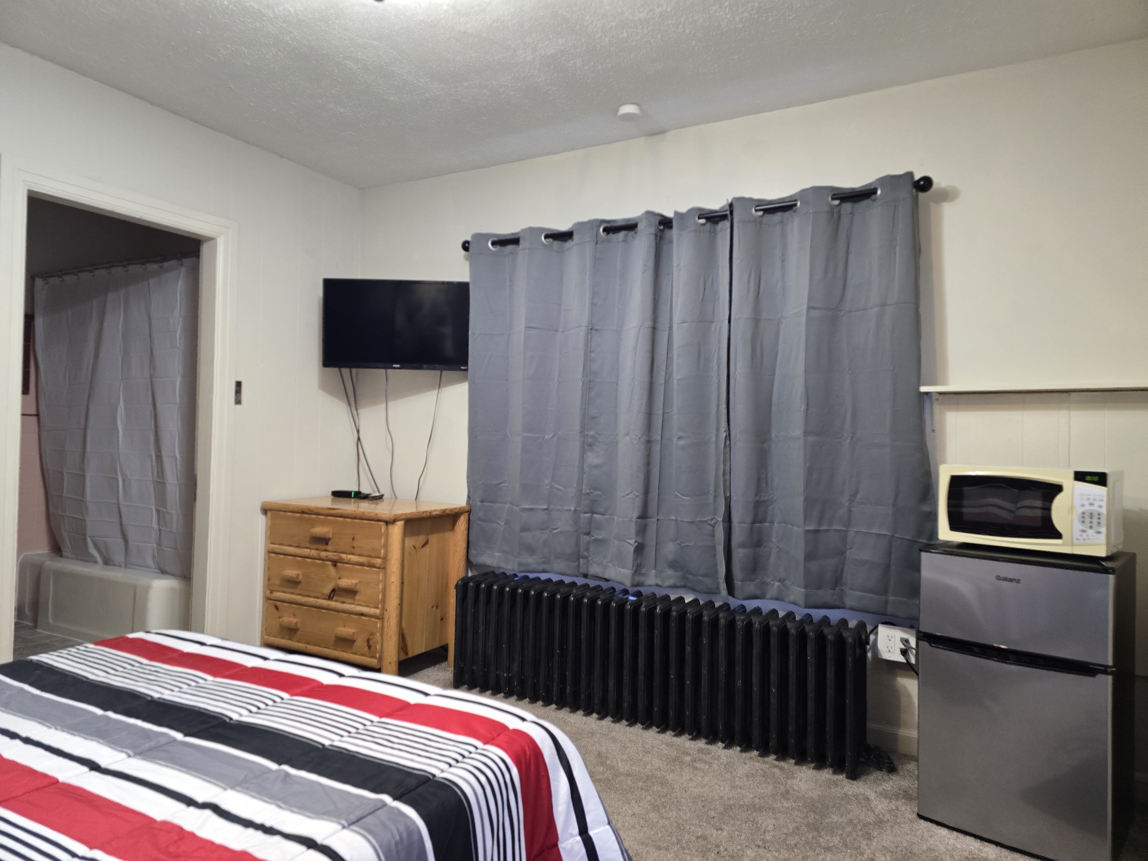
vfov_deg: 58.9
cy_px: 430
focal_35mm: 23
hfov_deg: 73.9
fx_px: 763
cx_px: 574
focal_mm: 6.3
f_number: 1.7
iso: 640
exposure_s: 1/60
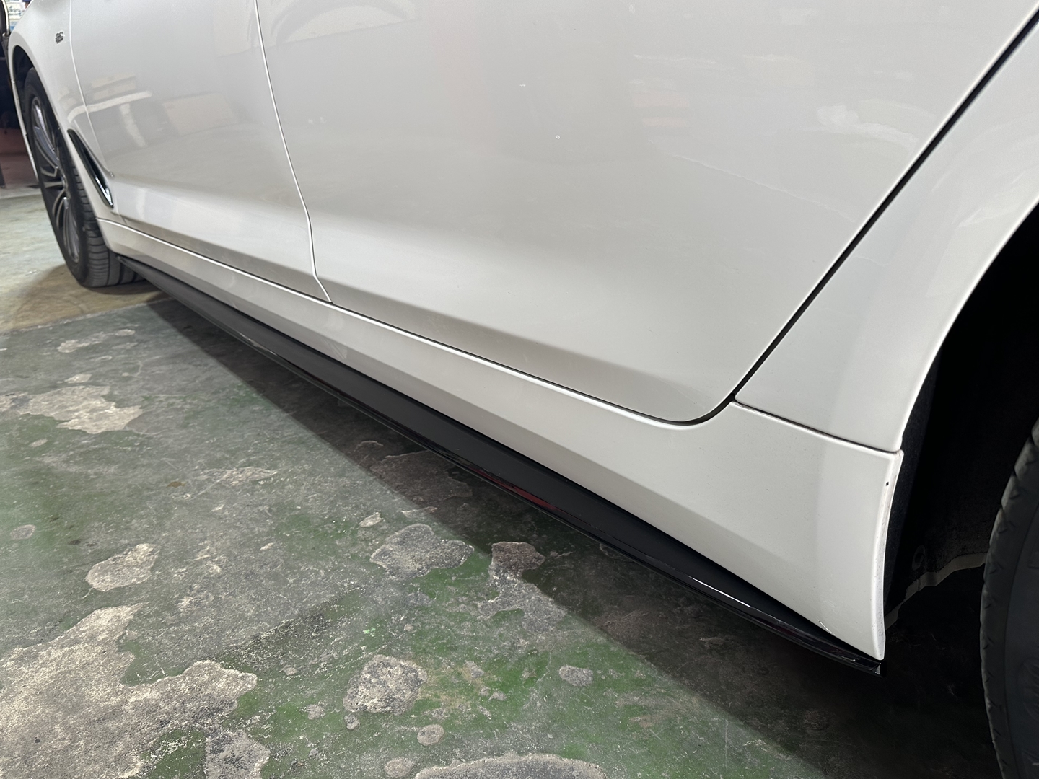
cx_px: 504
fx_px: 750
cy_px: 396
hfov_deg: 69.4
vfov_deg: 54.9
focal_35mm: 25
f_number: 1.78
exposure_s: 1/100
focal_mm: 6.86
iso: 80
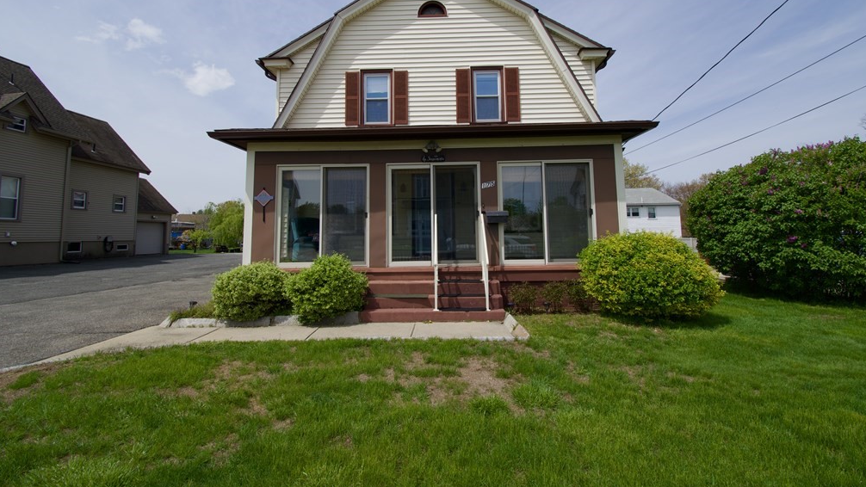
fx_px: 367
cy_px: 200
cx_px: 436
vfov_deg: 66.6
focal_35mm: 16
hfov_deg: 99.4
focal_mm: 10
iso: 100
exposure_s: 1/320
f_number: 9
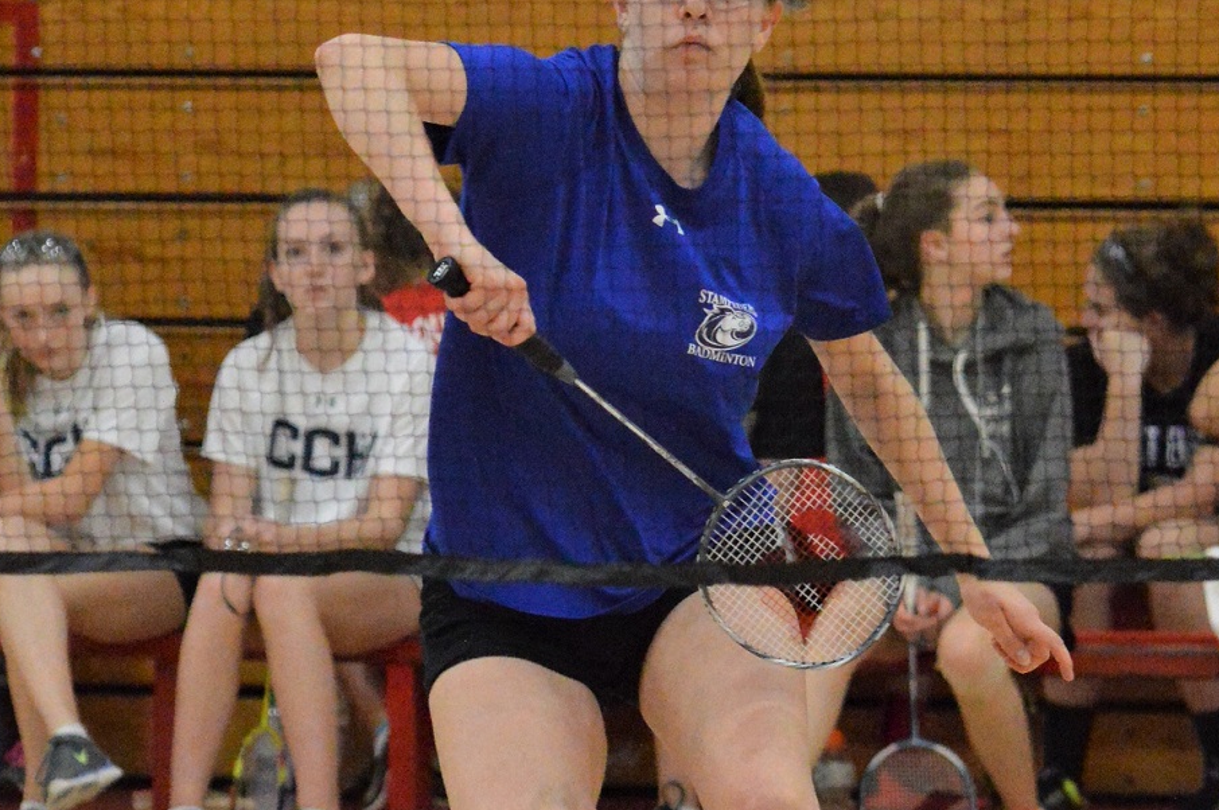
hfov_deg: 12.0
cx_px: 564
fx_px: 5807
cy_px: 301
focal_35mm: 172
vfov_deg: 8.0
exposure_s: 1/800
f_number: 4
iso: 6400
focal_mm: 85
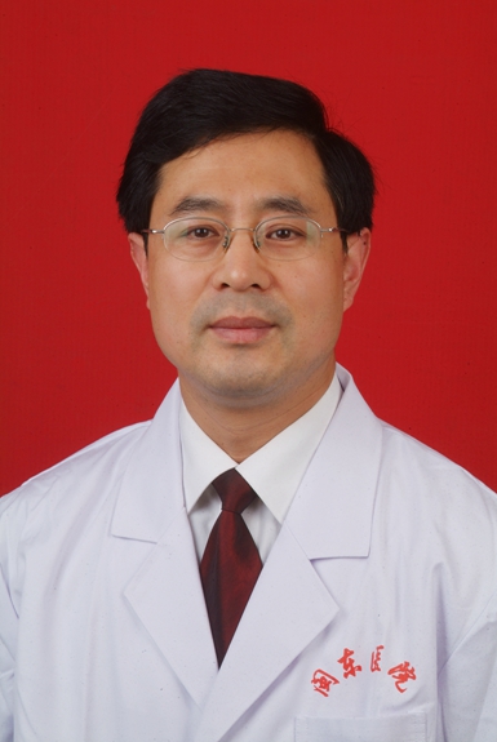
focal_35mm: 129
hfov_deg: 10.7
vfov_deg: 15.9
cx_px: 248
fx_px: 2663
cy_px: 371
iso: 100
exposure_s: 1/90
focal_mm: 86
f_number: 19
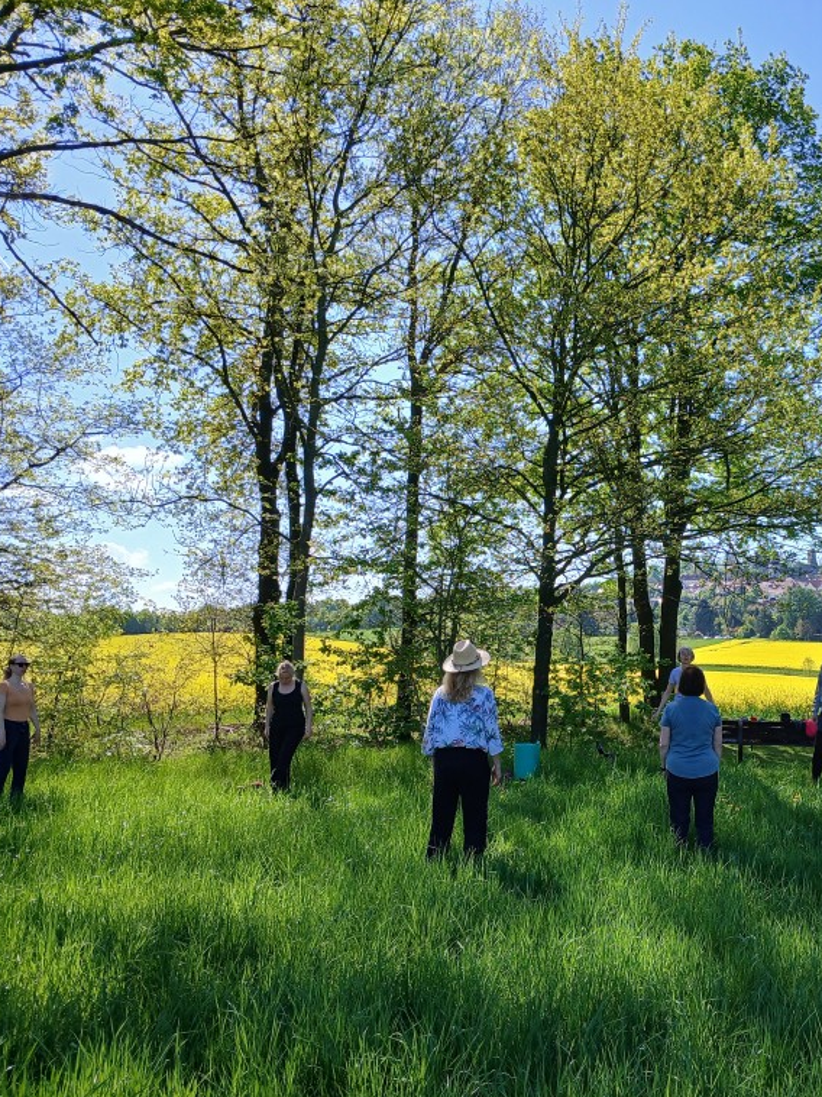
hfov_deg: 39.5
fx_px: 1109
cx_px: 624
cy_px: 552
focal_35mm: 35
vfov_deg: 52.6
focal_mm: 3.98
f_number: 1.8
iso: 20
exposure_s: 1/378
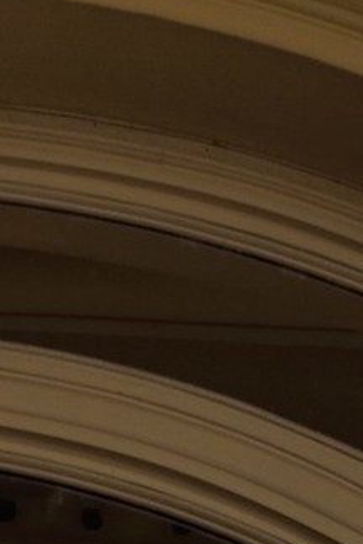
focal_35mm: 341
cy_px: 1912
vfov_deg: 5.5
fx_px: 5157
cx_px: -161
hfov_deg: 4.0
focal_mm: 46
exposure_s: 1/40
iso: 200
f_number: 8
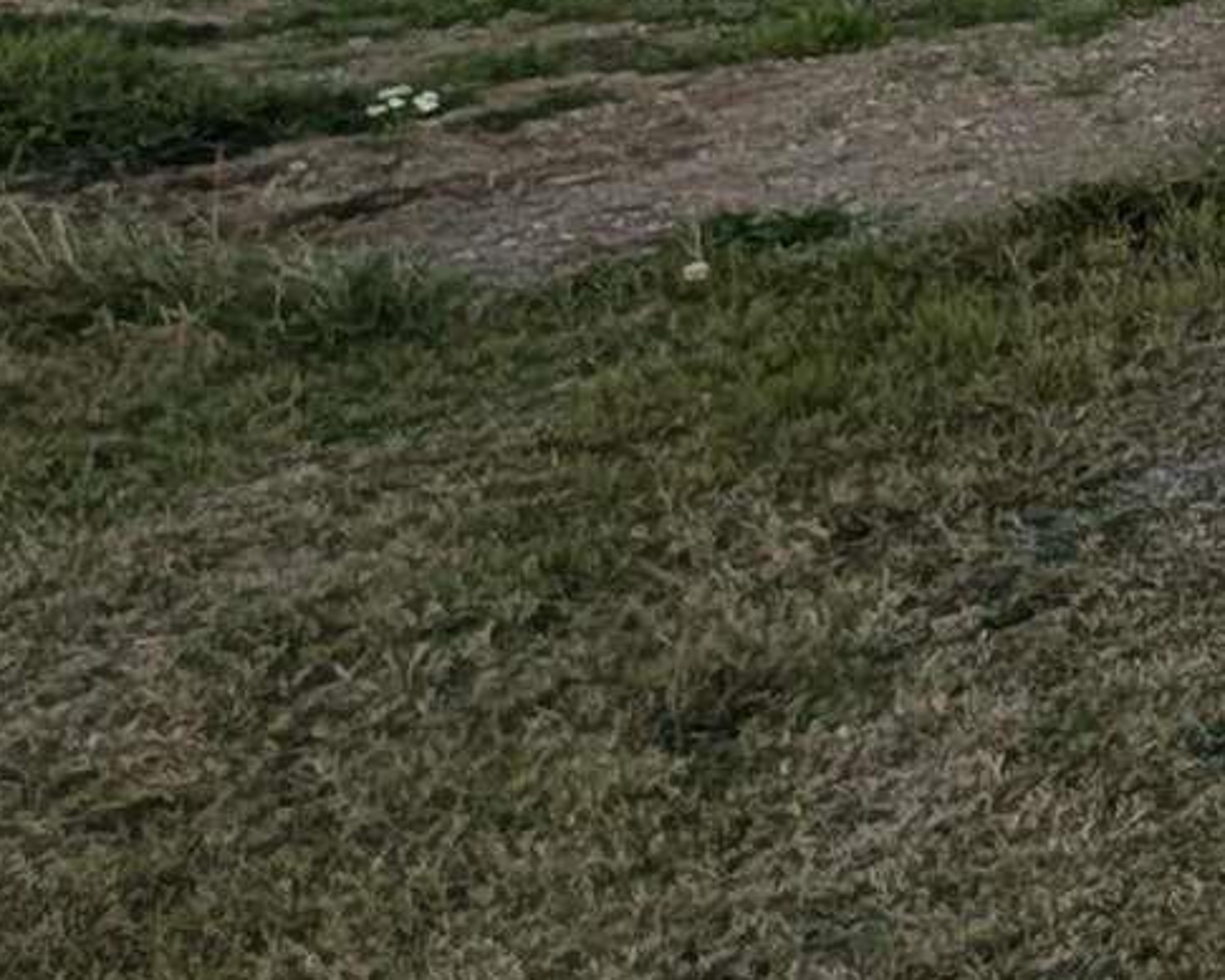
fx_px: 2683
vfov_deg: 16.8
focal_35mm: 74
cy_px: -826
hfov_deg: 11.2
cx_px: 3728
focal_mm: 2.02
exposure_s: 1/1105
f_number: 1.7
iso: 51
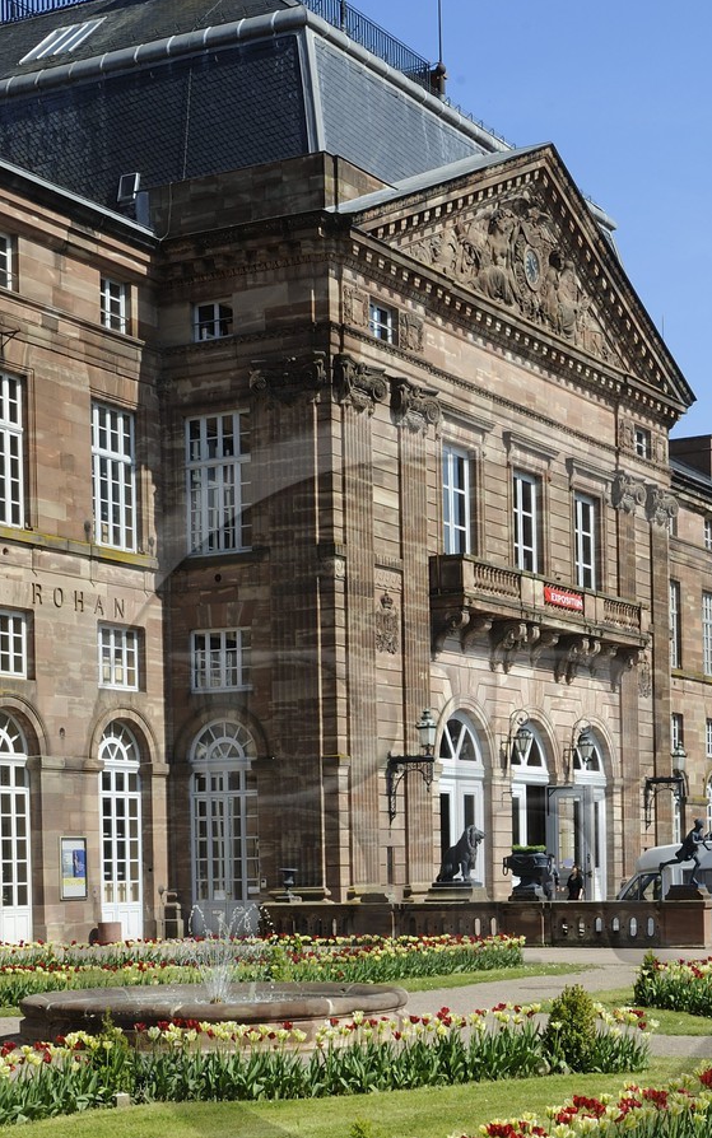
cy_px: 811
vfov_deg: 32.5
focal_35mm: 62
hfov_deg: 20.9
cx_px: 432
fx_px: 1924
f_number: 13
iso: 200
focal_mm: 34
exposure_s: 1/160
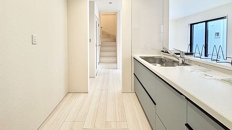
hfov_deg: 99.3
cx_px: 111
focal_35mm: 16
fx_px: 98
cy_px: 42
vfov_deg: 65.1
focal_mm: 2.22
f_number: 2.2
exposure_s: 1/99
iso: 200
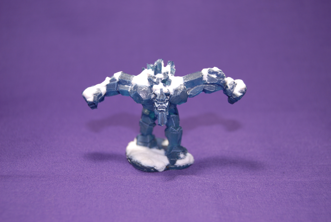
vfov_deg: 20.3
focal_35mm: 68
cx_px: 166
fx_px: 622
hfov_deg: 29.8
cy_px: 111
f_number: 5.6
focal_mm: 45
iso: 250
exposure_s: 1/20
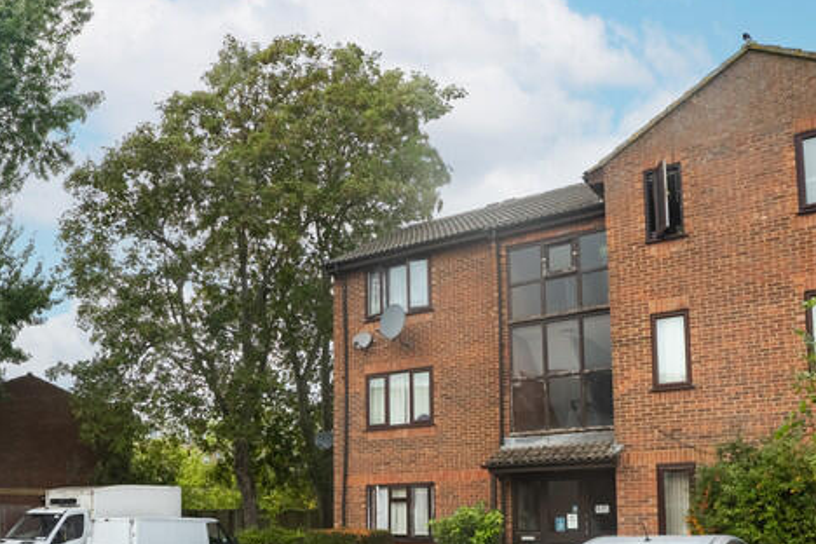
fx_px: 793
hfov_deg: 52.7
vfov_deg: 35.8
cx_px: 234
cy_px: 477
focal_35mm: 35
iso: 500
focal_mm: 16
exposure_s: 1/3200
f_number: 8
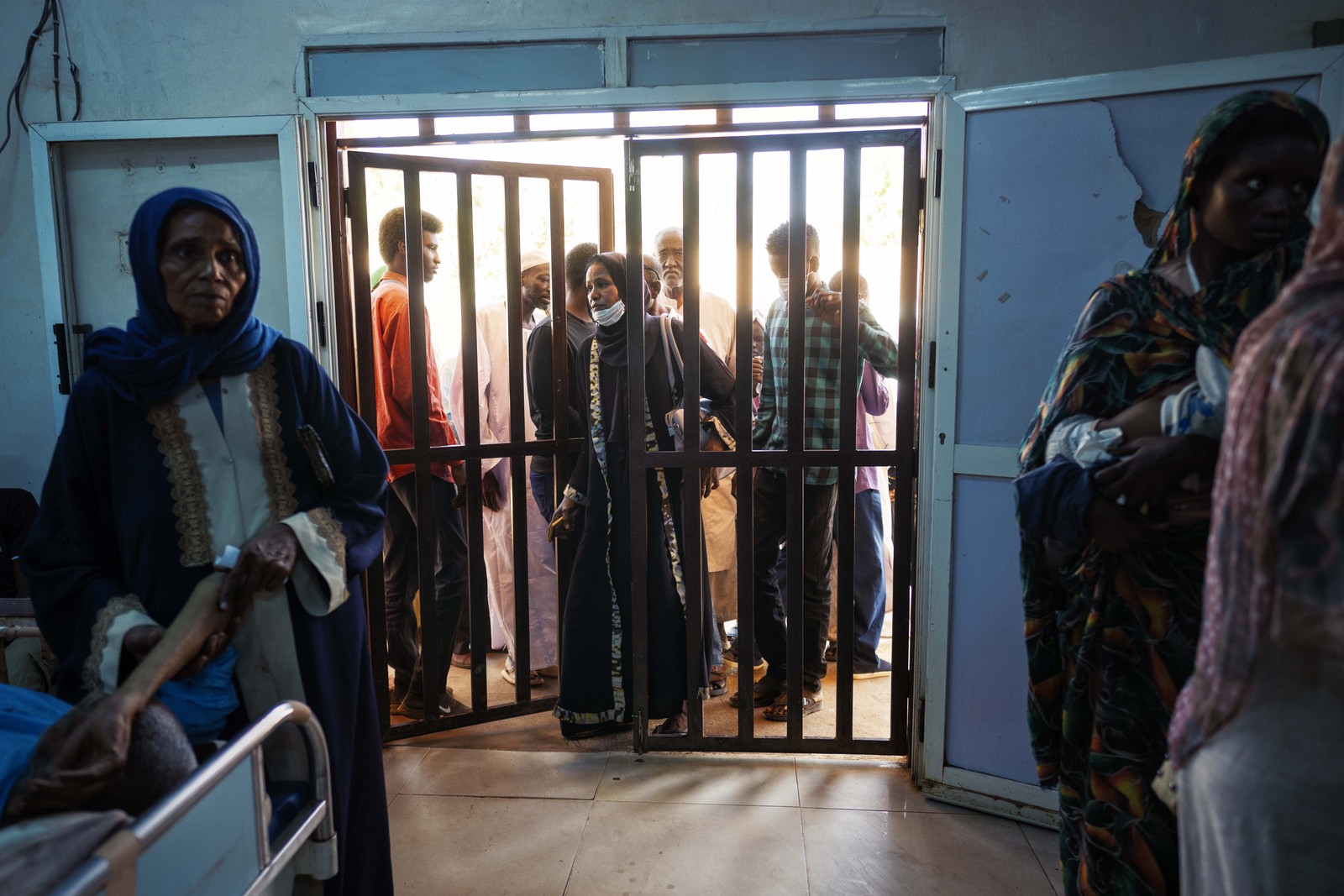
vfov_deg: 53.1
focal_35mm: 24
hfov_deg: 73.7
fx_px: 896
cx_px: 672
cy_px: 448
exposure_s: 1/250
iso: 320
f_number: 2.2
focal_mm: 24
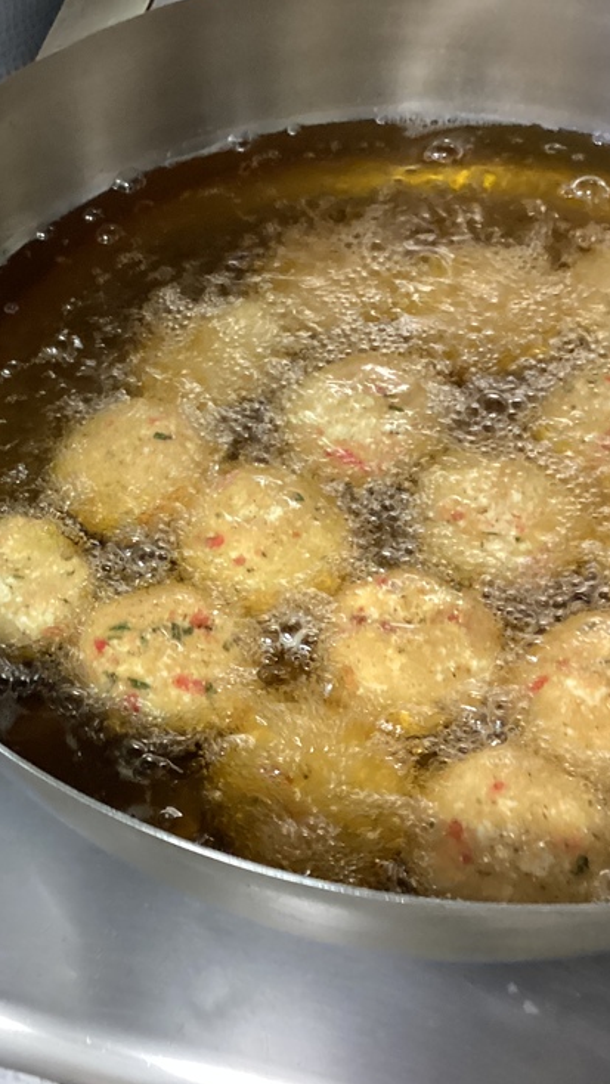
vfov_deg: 44.6
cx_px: 30
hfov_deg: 25.0
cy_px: 542
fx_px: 1322
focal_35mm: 46
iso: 320
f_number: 2.4
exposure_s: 1/40
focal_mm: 3.3
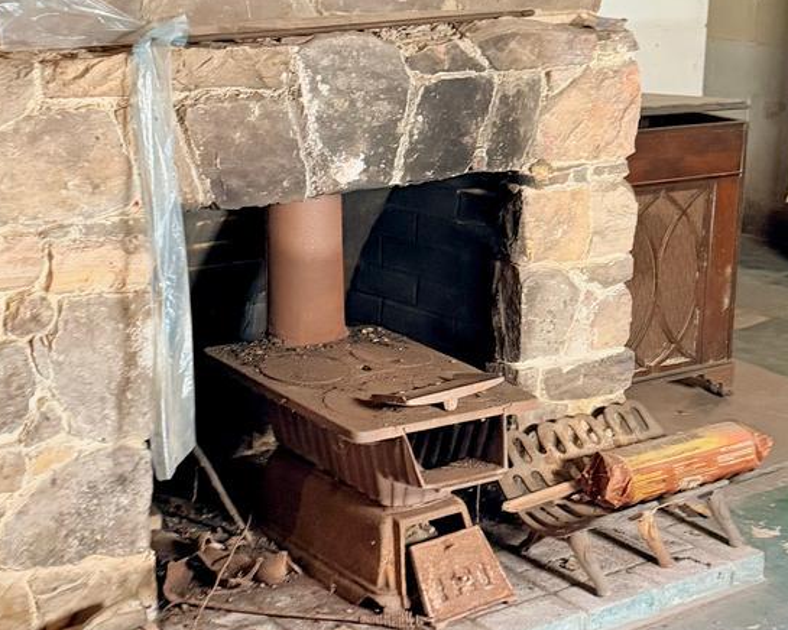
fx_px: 1539
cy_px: 144
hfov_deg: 28.7
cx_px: 383
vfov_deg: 22.9
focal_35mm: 66
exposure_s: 1/40
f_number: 1.78
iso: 640
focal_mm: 6.76
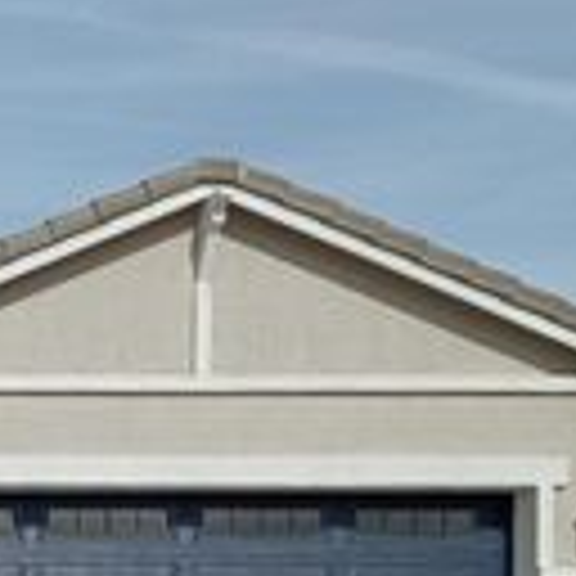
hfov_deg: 16.0
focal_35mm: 97
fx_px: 1826
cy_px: 664
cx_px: -356
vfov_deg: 17.2
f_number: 2.2
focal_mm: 3.71
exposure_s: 1/2320
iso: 101
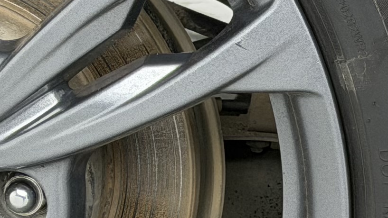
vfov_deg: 4.7
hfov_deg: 8.3
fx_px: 2655
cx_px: 60
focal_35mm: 258
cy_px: 138
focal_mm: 6.76
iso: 160
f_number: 1.78
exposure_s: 1/112
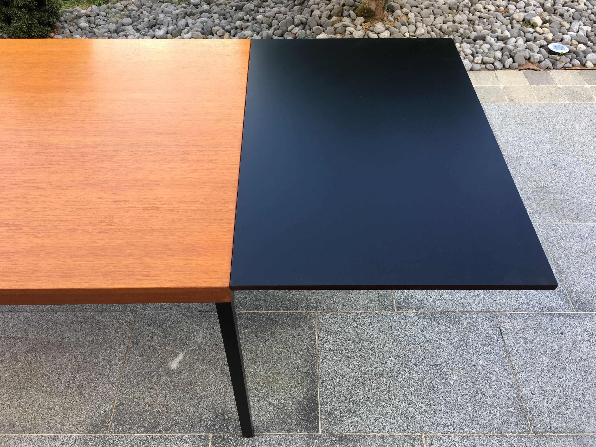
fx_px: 499
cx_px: 298
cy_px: 224
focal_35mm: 29
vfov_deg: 48.2
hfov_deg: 61.7
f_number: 2.2
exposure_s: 1/120
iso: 32
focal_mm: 4.15
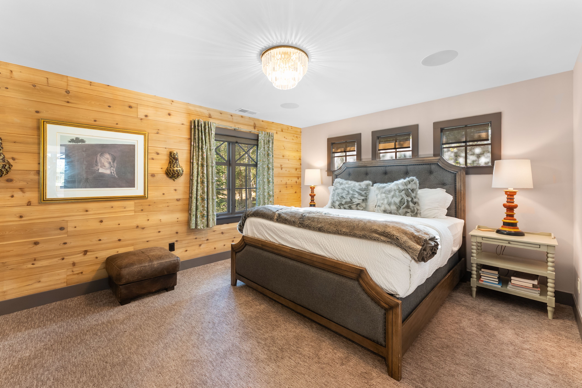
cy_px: 194
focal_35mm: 14
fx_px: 226
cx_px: 291
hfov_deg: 104.2
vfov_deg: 81.3
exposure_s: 1/6
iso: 250
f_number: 7.1
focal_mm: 14
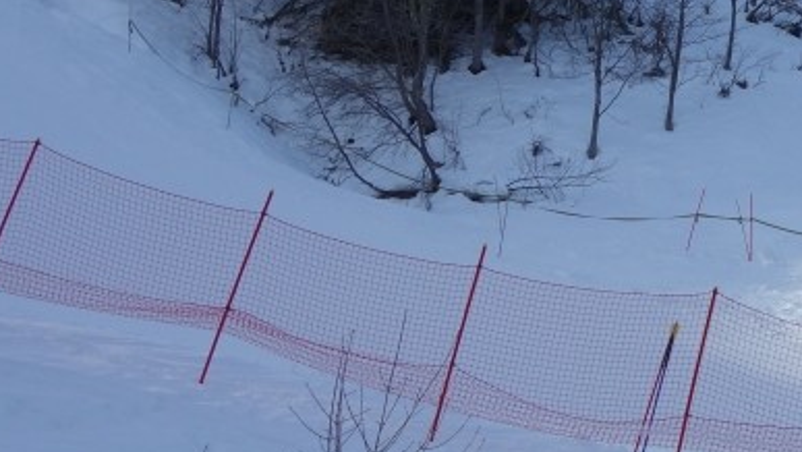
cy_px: -35
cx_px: 1022
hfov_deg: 21.3
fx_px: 1936
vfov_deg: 13.1
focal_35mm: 91
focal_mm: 10.53
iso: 125
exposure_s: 1/500
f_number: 5.6
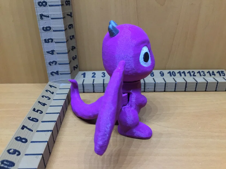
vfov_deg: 48.2
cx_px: 113
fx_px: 189
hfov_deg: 61.7
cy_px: 84
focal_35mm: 29
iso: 125
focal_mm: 4.15
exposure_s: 1/15
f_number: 2.2
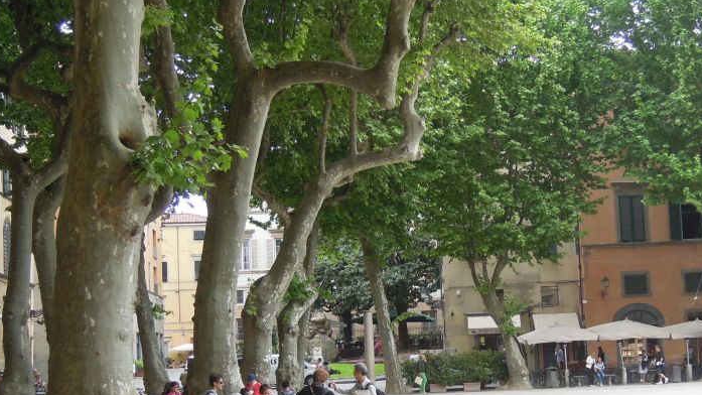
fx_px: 1191
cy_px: 271
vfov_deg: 18.7
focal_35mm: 64
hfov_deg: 32.8
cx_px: 407
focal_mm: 7.2
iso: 160
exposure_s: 1/400
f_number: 2.6
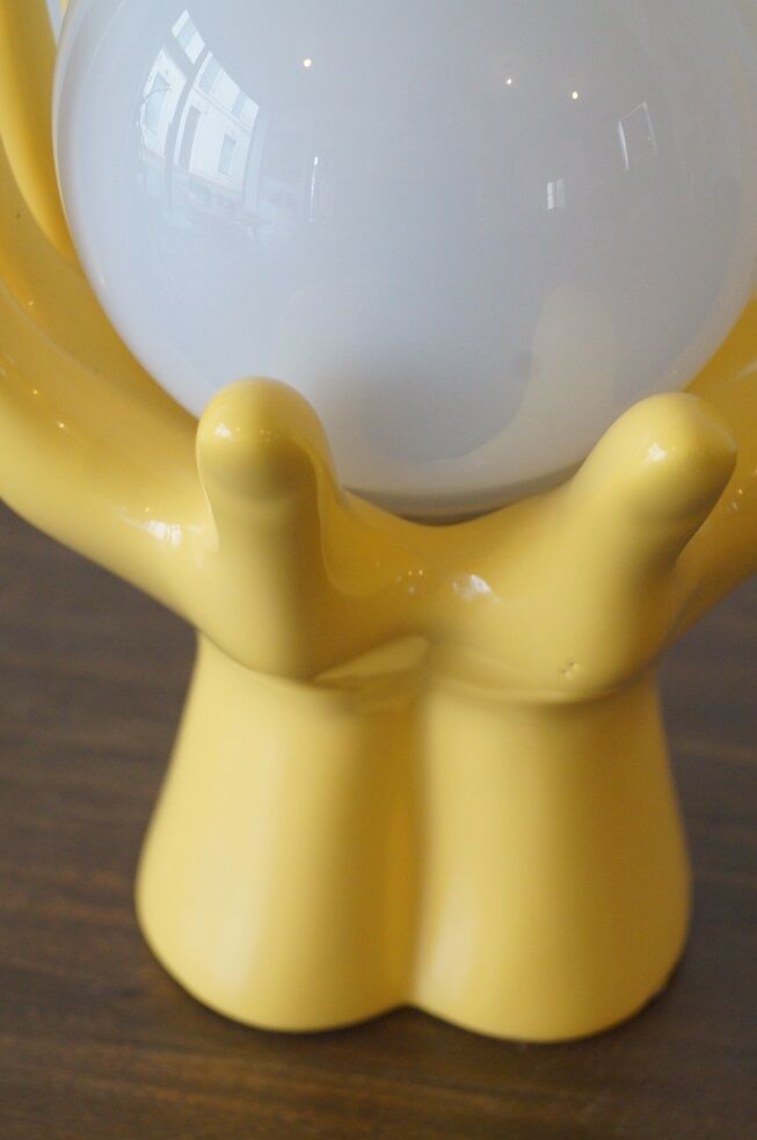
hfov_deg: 16.6
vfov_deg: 24.8
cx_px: 378
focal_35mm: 82
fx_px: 2593
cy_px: 570
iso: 1600
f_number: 6.3
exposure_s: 1/100
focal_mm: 55
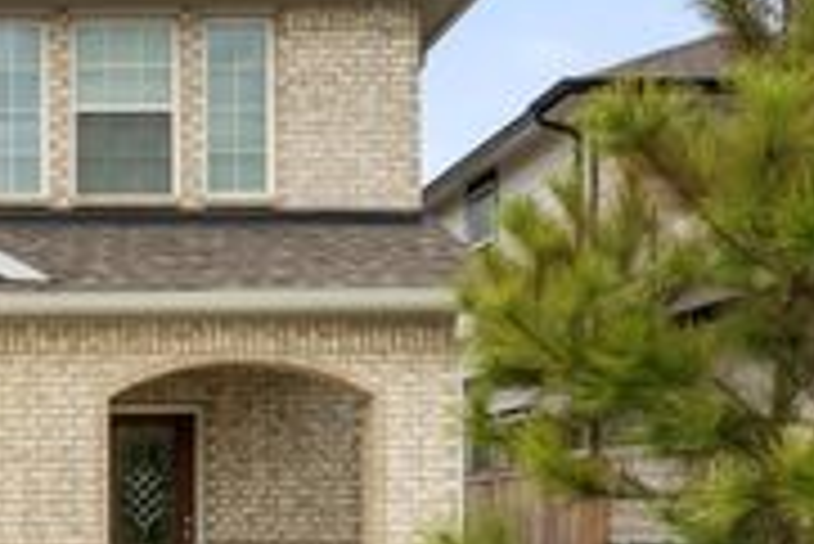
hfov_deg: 31.4
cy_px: 402
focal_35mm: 58
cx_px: -31
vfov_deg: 23.2
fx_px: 1312
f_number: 8
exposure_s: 1/50
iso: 800
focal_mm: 21
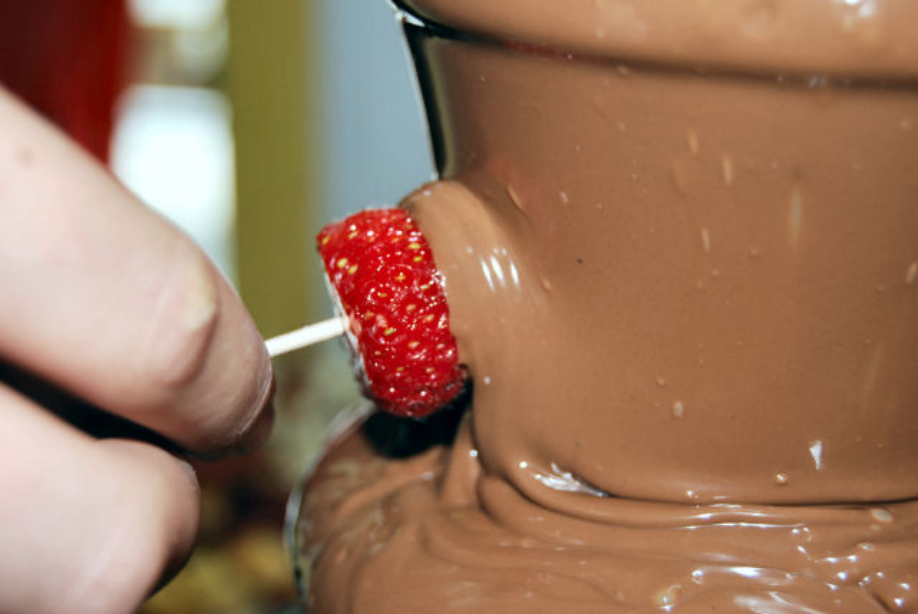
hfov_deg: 28.0
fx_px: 1838
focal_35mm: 72
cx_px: 459
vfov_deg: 19.0
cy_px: 307
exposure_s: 1/60
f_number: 5.6
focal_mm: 48
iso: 200
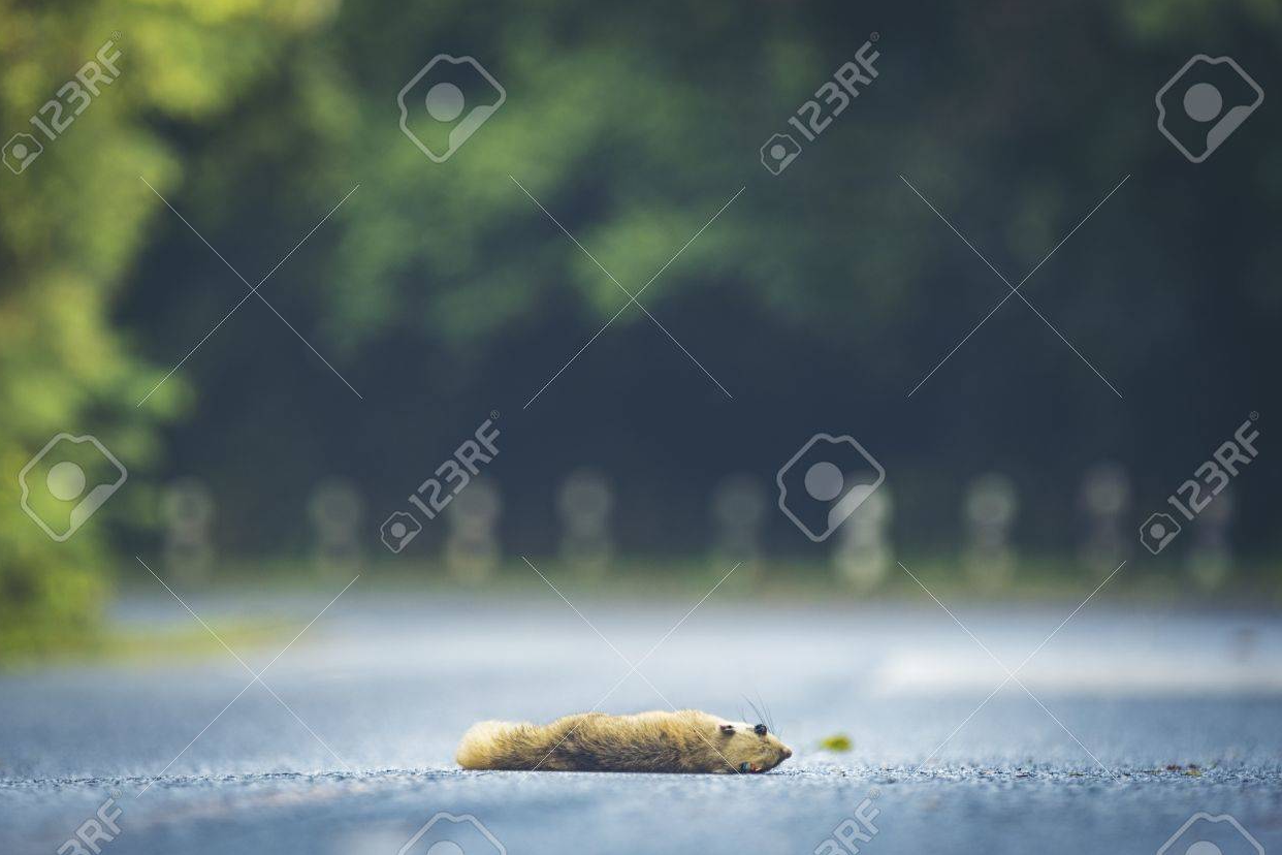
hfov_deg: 6.6
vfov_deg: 4.4
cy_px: 446
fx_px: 11181
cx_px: 633
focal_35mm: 314
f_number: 5.6
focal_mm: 300
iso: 200
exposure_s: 1/125
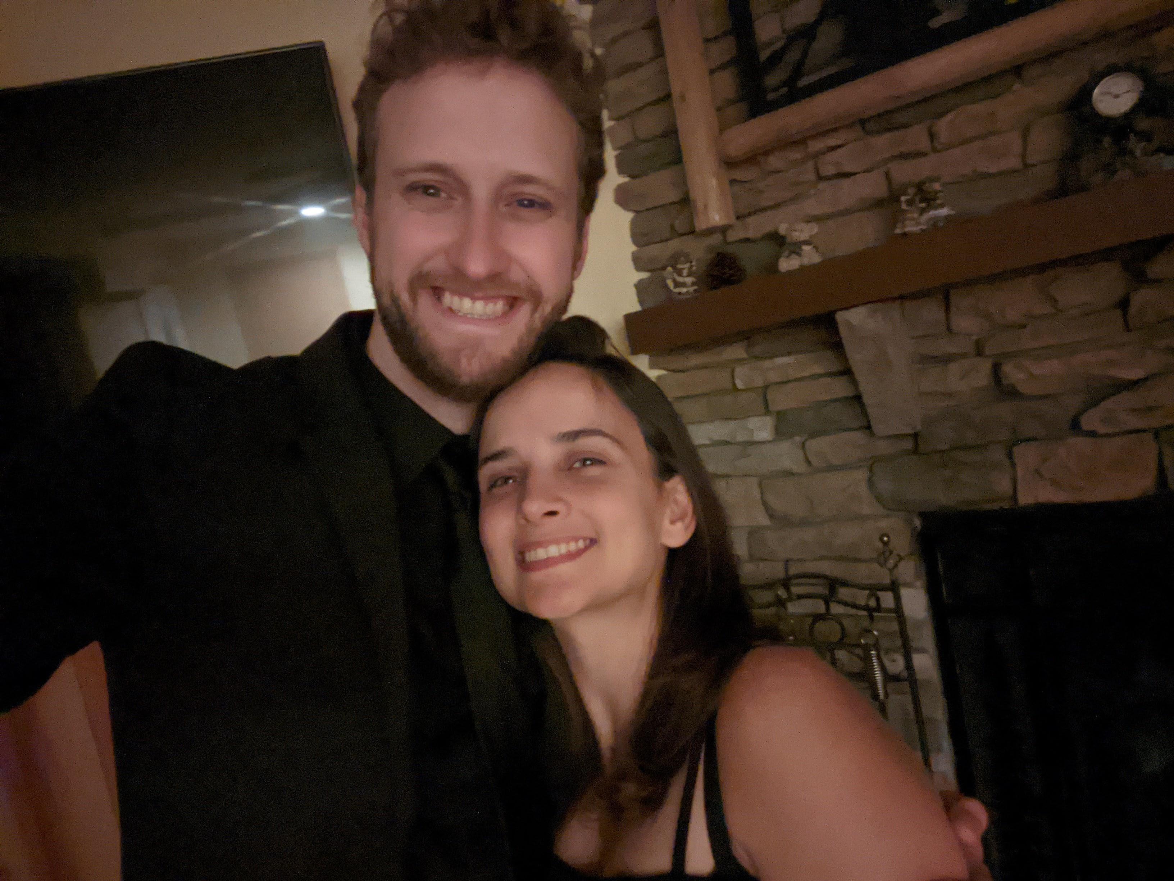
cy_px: 440
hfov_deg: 71.6
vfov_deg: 56.8
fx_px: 814
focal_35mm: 24
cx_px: 587
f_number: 2
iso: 4386
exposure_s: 1/20
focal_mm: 2.51
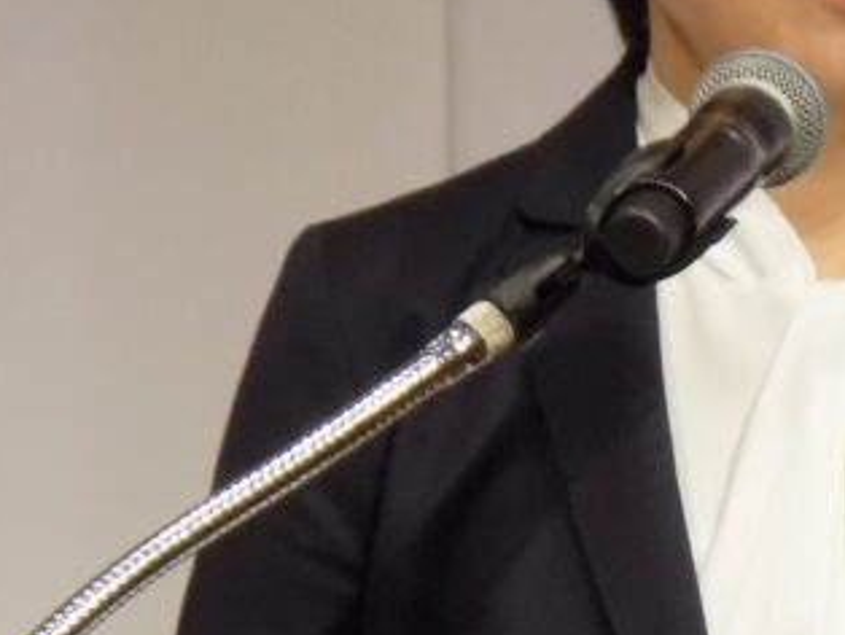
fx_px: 27849
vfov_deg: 1.3
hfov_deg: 1.7
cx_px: 966
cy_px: 339
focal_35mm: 1140
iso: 400
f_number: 5.9
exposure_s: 1/50
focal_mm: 63.7
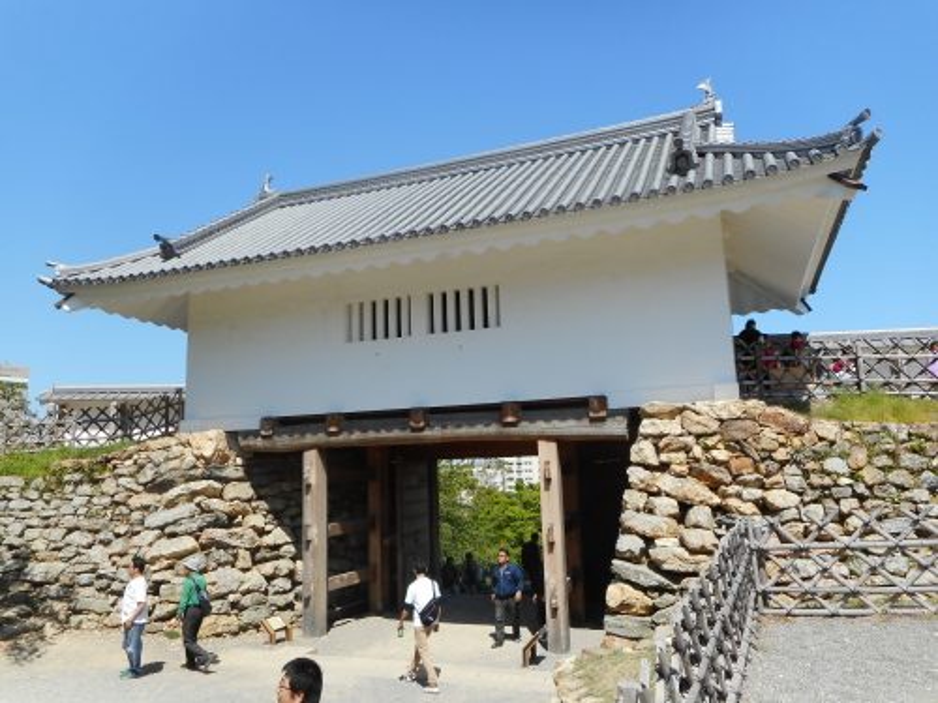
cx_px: 469
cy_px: 352
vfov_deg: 54.9
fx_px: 677
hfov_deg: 69.4
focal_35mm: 25
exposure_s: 1/640
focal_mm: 4.5
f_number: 3.7
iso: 80
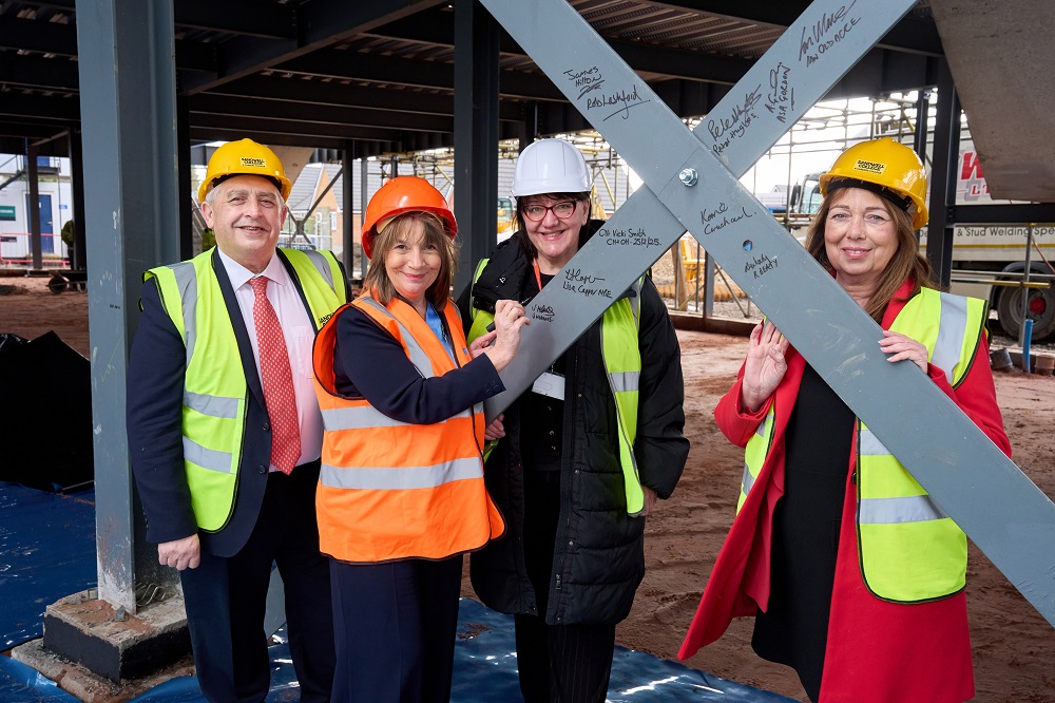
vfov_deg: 38.9
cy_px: 352
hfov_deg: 55.8
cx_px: 528
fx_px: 996
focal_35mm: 34
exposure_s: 1/320
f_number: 7.1
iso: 1250
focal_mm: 34
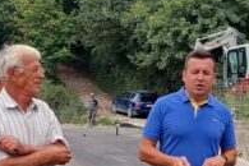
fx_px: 650
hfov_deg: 21.4
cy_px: 165
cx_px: 198
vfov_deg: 14.3
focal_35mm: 94
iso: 50
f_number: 1.8
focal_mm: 5.54
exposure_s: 1/526
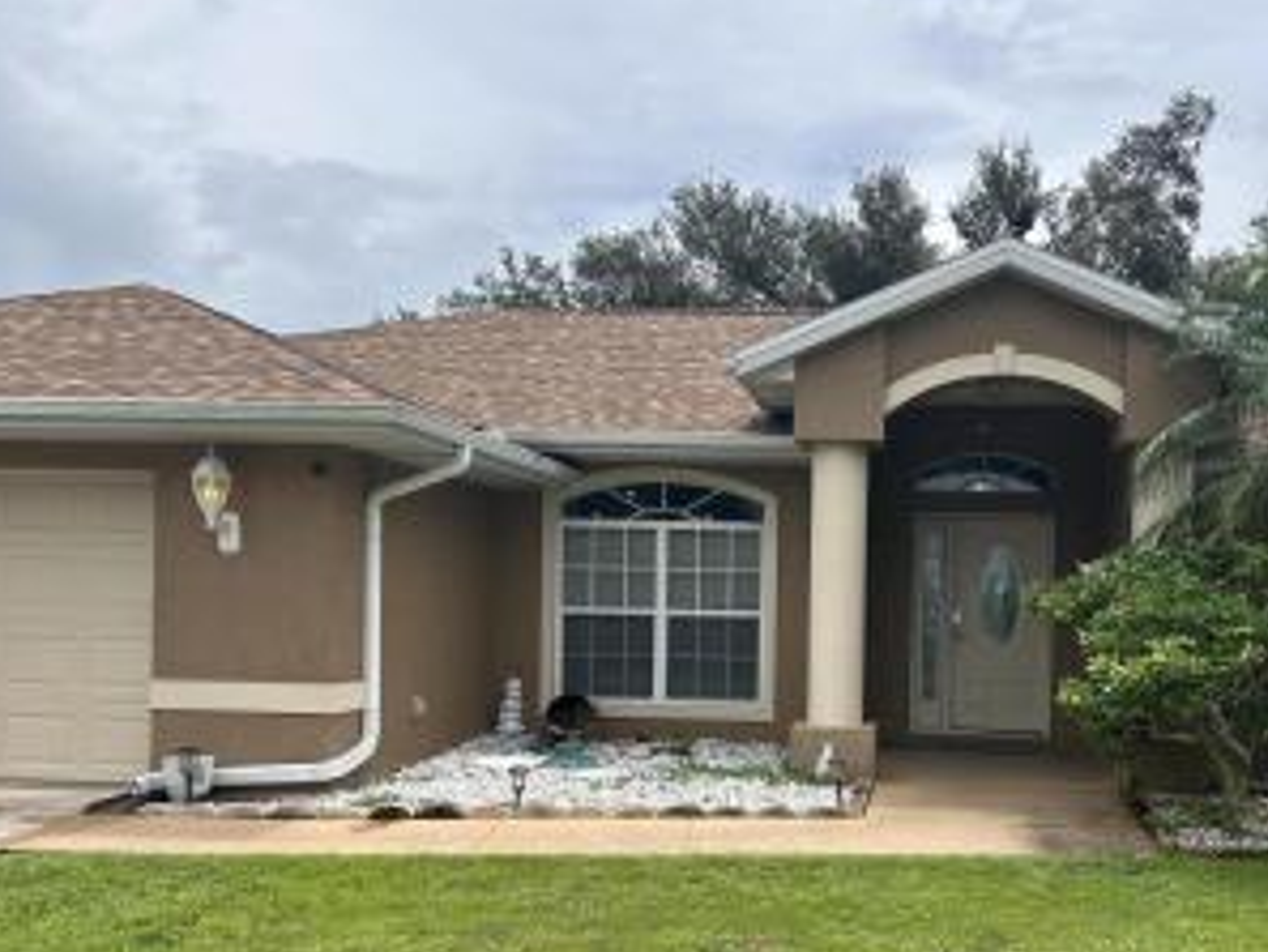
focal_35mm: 35
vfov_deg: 40.3
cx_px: 828
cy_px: 619
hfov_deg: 51.8
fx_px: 1283
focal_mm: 5.7
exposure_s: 1/3968
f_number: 1.5
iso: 50
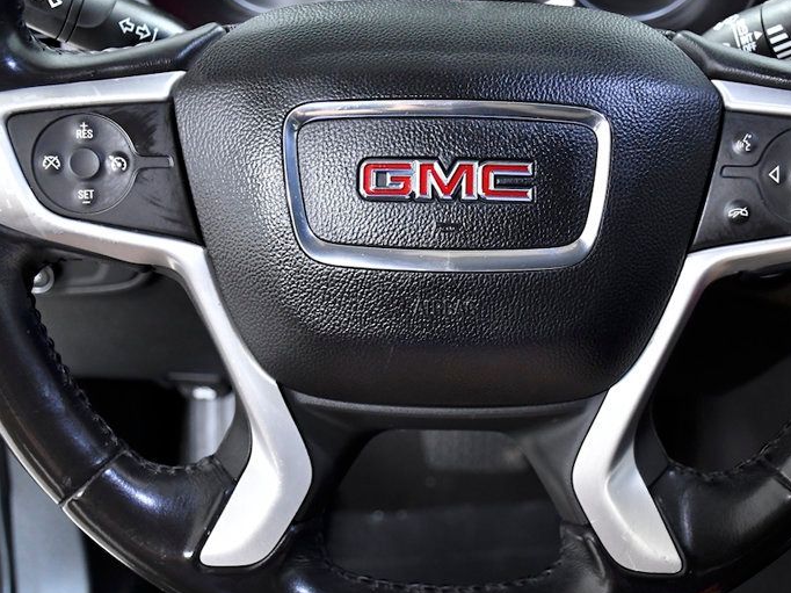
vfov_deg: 28.0
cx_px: 463
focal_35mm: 52
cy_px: 352
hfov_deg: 36.7
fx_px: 1188
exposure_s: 1/80
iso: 2500
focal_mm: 24
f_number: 4.5
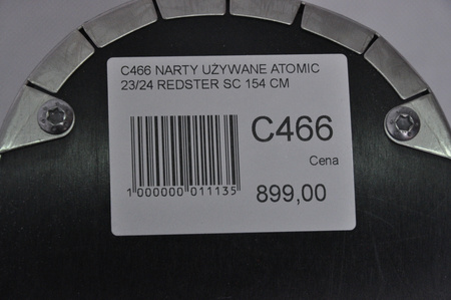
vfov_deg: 8.7
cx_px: 226
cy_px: 150
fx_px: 1971
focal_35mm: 158
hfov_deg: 13.1
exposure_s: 1/125
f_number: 9.5
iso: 3200
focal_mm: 105
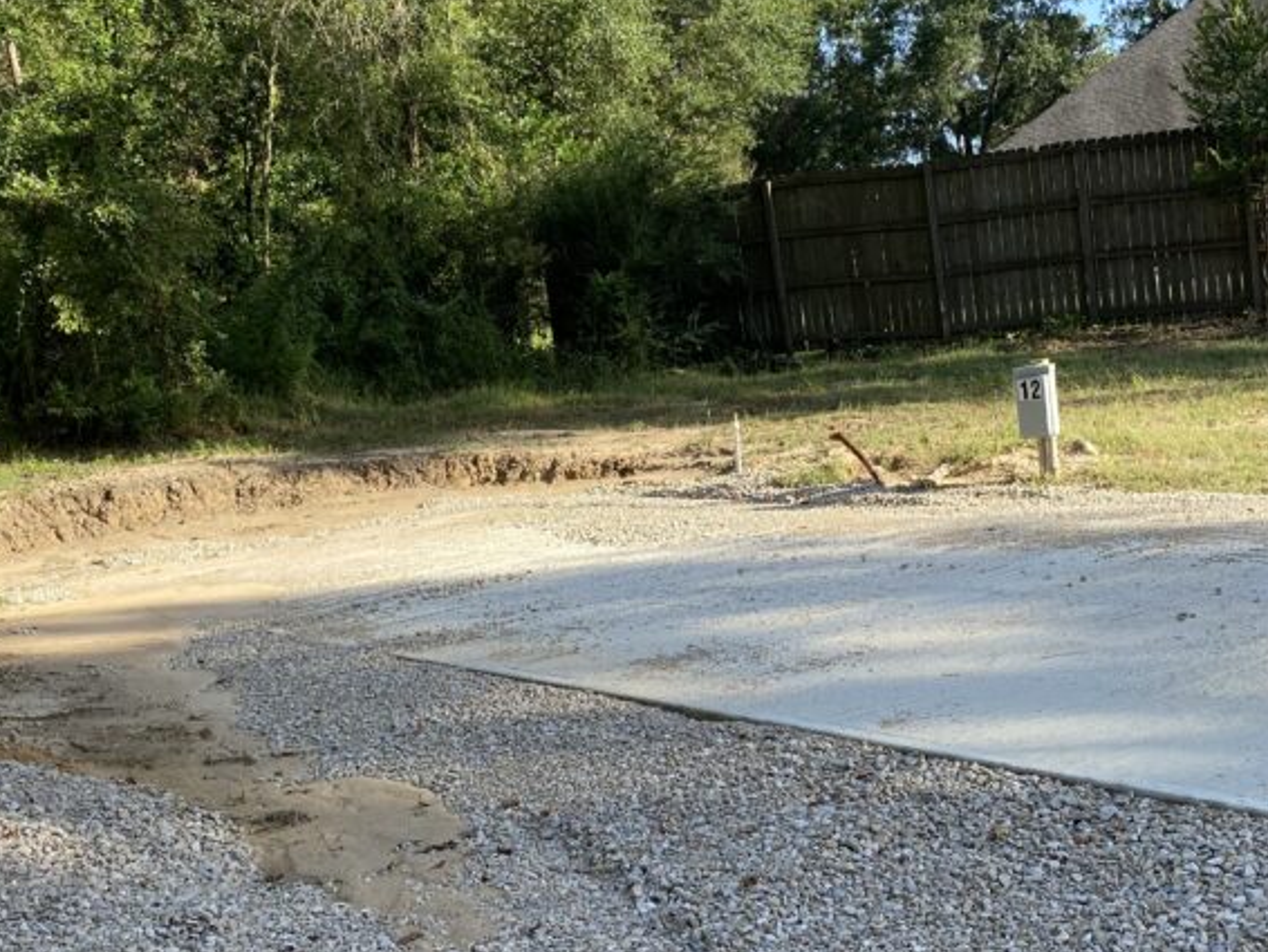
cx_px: 701
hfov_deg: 40.4
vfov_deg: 30.8
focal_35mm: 47
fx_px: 1722
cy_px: 564
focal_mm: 4.25
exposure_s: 1/845
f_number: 1.8
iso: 32
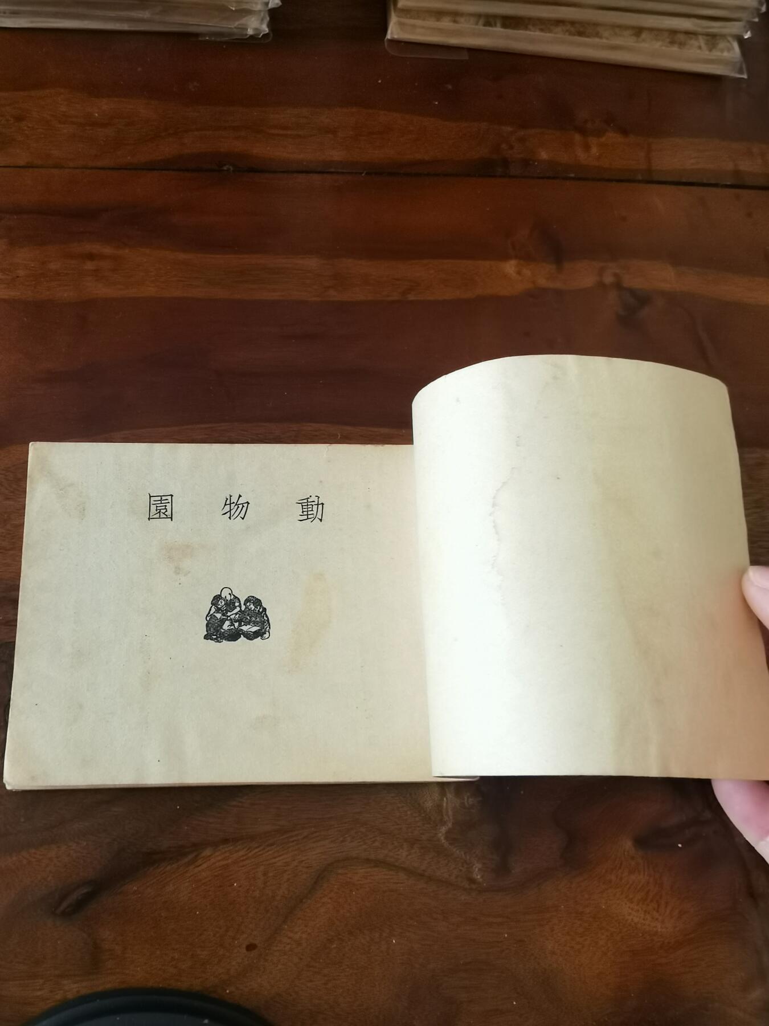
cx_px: 384
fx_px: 800
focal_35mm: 27
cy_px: 513
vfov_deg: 65.3
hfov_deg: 51.4
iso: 250
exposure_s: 1/33.3
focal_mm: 2.26
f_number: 2.2
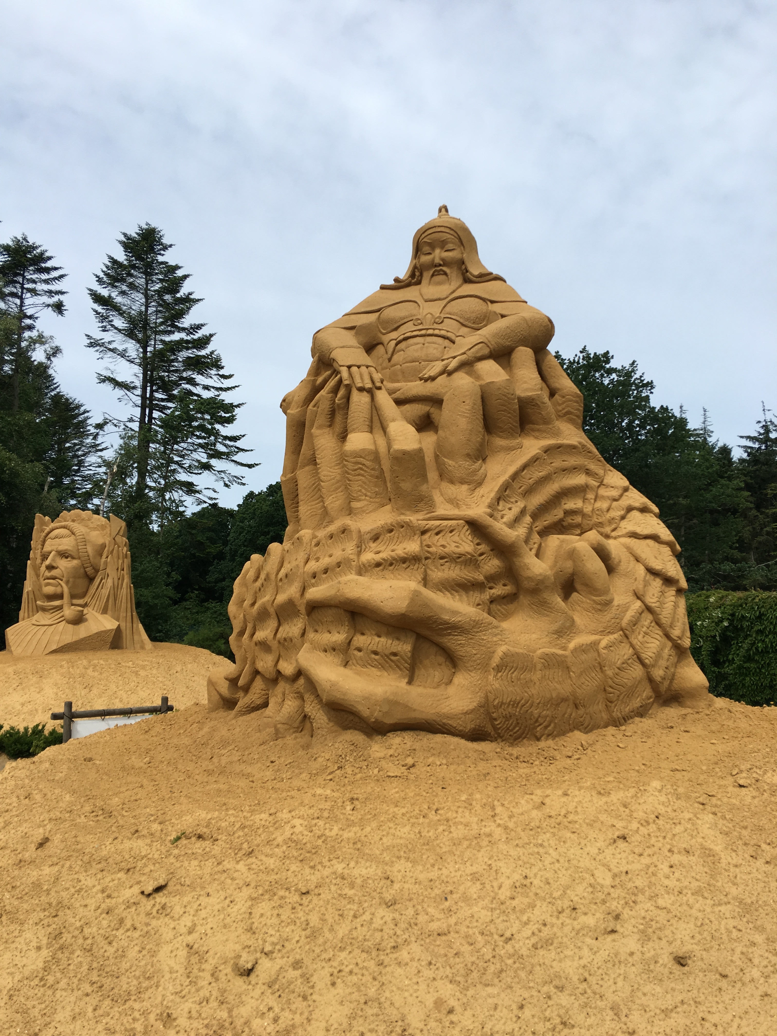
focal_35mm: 29
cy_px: 518
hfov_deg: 48.2
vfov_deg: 61.7
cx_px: 388
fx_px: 868
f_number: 2.2
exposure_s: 1/1789
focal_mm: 4.15
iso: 25
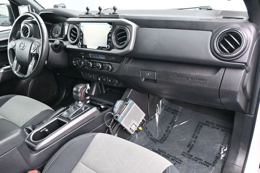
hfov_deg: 63.2
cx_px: 130
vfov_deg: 44.6
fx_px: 211
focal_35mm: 29
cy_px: 86
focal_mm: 19.5
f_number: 3.8
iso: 640
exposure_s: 1/125
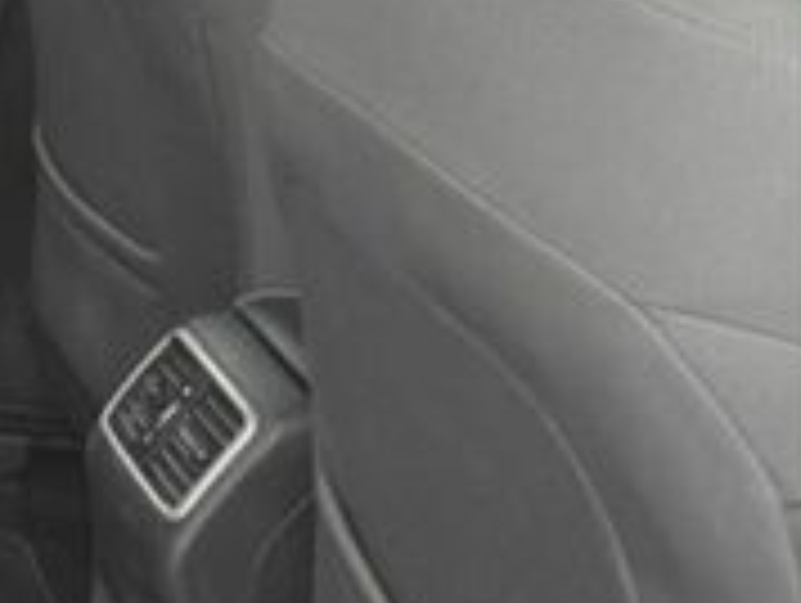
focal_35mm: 81
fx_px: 1877
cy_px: 133
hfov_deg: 19.6
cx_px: -526
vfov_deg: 18.1
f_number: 1.7
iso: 200
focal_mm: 6.06
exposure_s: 1/100
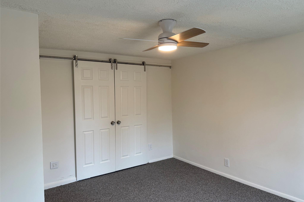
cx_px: 152
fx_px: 211
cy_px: 102
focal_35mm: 25
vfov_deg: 51.3
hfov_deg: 71.5
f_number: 1.78
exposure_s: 1/111
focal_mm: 6.76
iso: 125
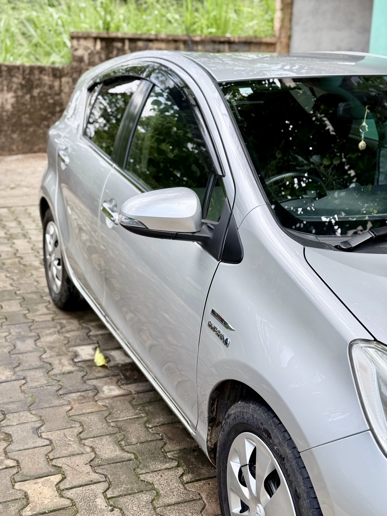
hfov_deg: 30.3
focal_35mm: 48
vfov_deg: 39.7
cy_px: 258
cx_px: 194
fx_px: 716
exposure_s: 1/1070
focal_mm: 6.76
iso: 80
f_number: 1.78
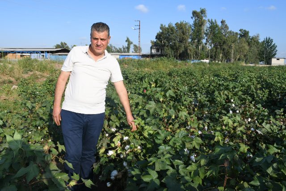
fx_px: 238
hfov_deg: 61.9
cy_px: 96
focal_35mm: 30
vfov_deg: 43.6
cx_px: 143
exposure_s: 1/500
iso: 320
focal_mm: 20
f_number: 11
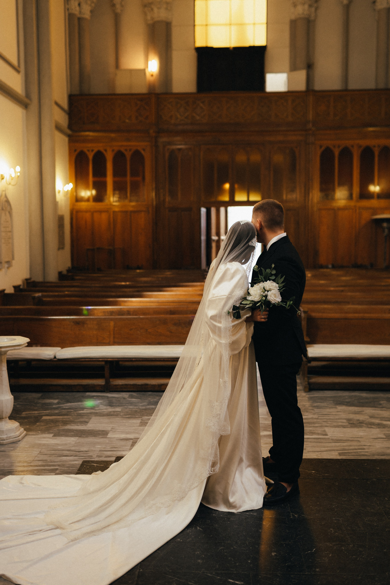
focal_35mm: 35
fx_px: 569
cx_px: 195
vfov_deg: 54.4
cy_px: 292
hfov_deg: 37.9
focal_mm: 35
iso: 640
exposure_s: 1/100
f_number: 1.8
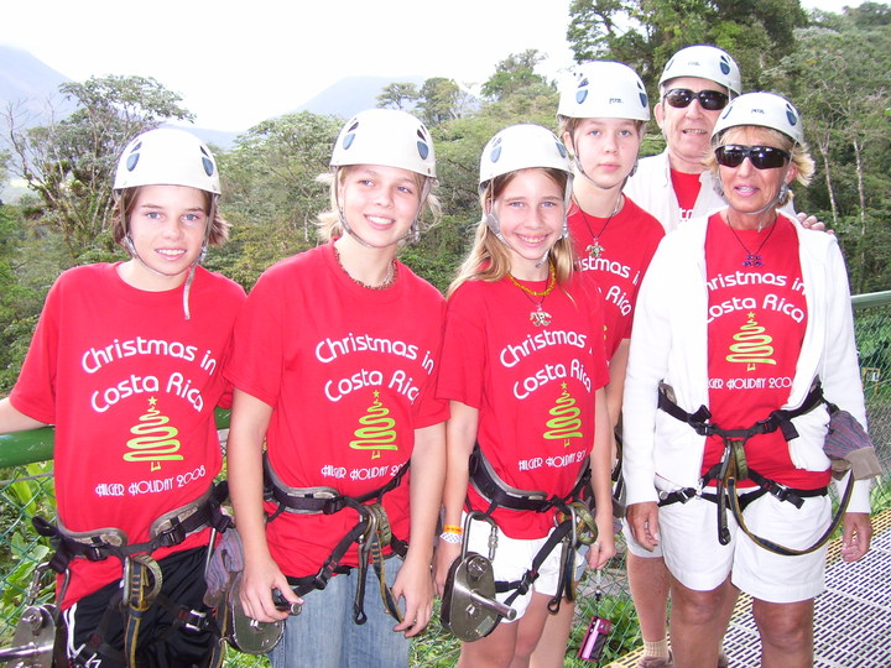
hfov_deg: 50.1
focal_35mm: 37
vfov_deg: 38.7
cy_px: 334
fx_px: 952
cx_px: 446
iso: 80
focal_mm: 6
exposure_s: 1/125
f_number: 2.7
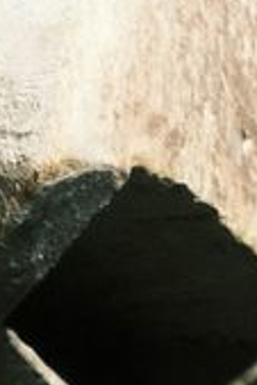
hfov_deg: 4.4
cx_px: -497
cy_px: 1032
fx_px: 3248
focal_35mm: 304
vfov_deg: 6.4
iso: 1250
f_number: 5
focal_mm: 27
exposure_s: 1/100
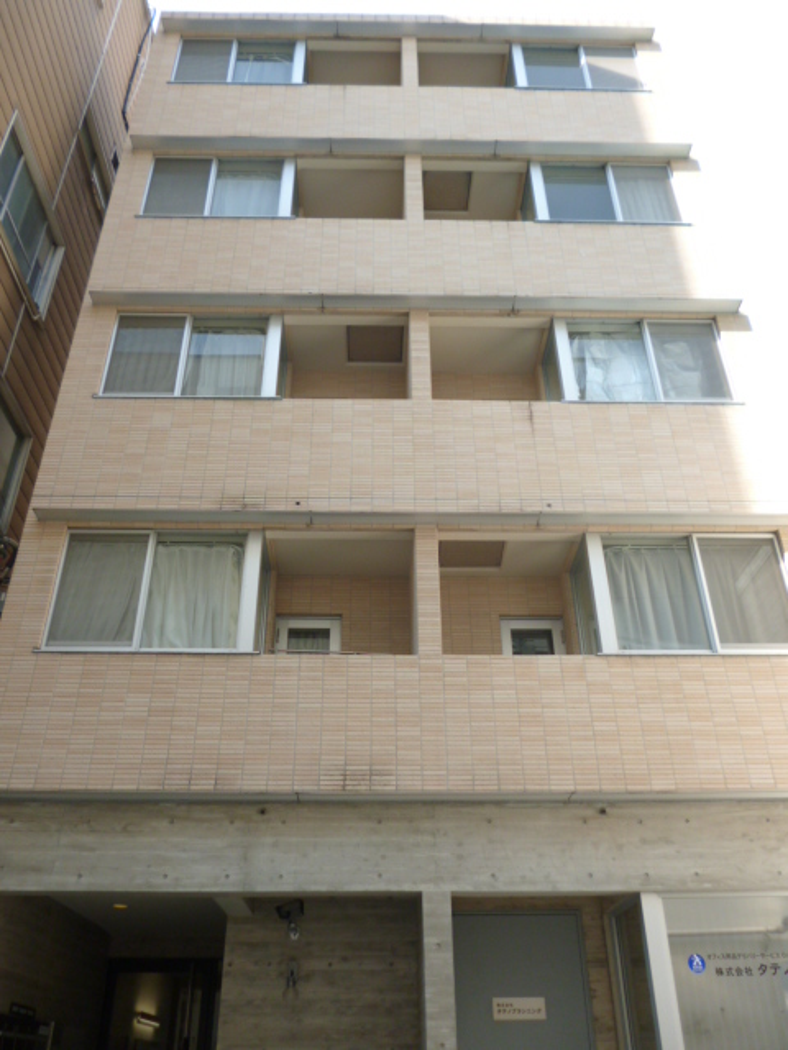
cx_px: 394
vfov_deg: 63.4
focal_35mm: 28
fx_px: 850
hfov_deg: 49.7
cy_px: 525
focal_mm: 5
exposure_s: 1/200
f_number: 3.1
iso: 100
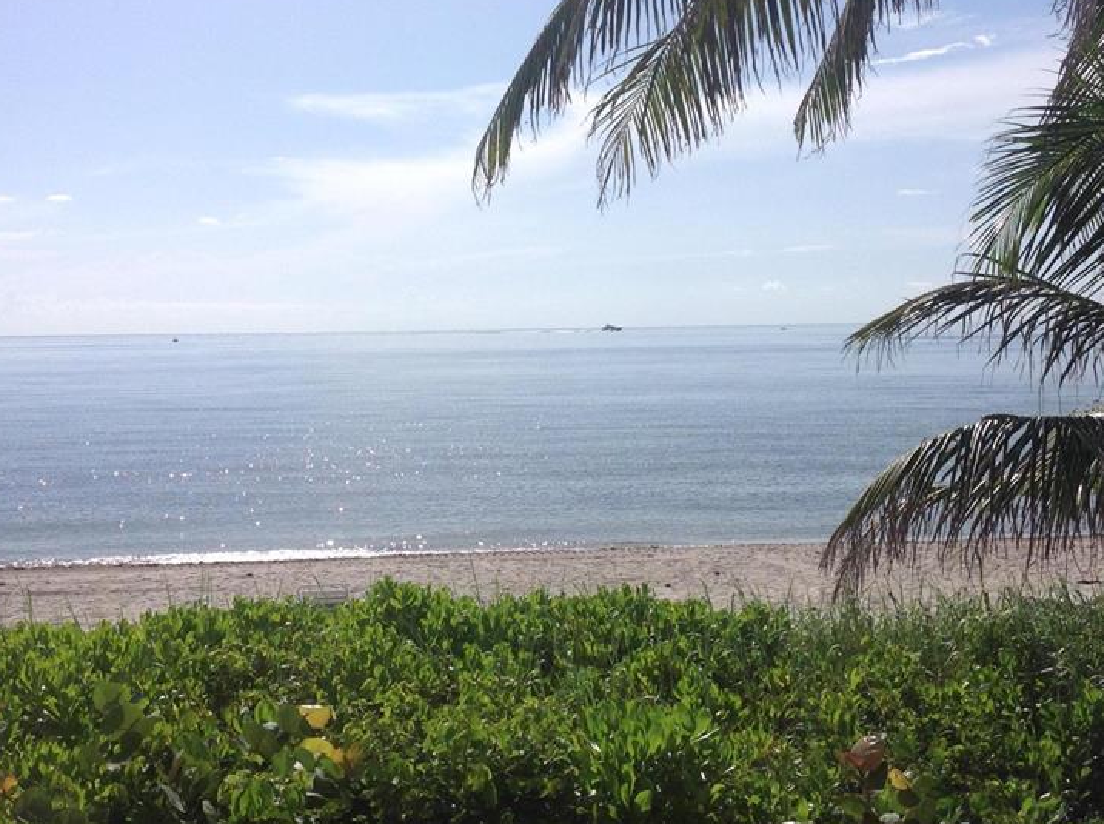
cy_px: 345
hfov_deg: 38.2
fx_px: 1592
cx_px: 574
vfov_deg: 29.0
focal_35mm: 50
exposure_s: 1/5051
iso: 64
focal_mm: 4.28
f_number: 2.4
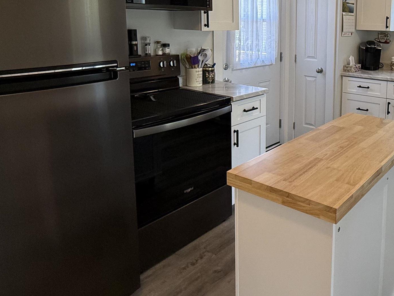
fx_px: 353
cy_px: 66
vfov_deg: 43.7
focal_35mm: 31
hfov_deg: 54.3
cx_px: 316
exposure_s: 1/120
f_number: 2.2
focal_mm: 2.22
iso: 125
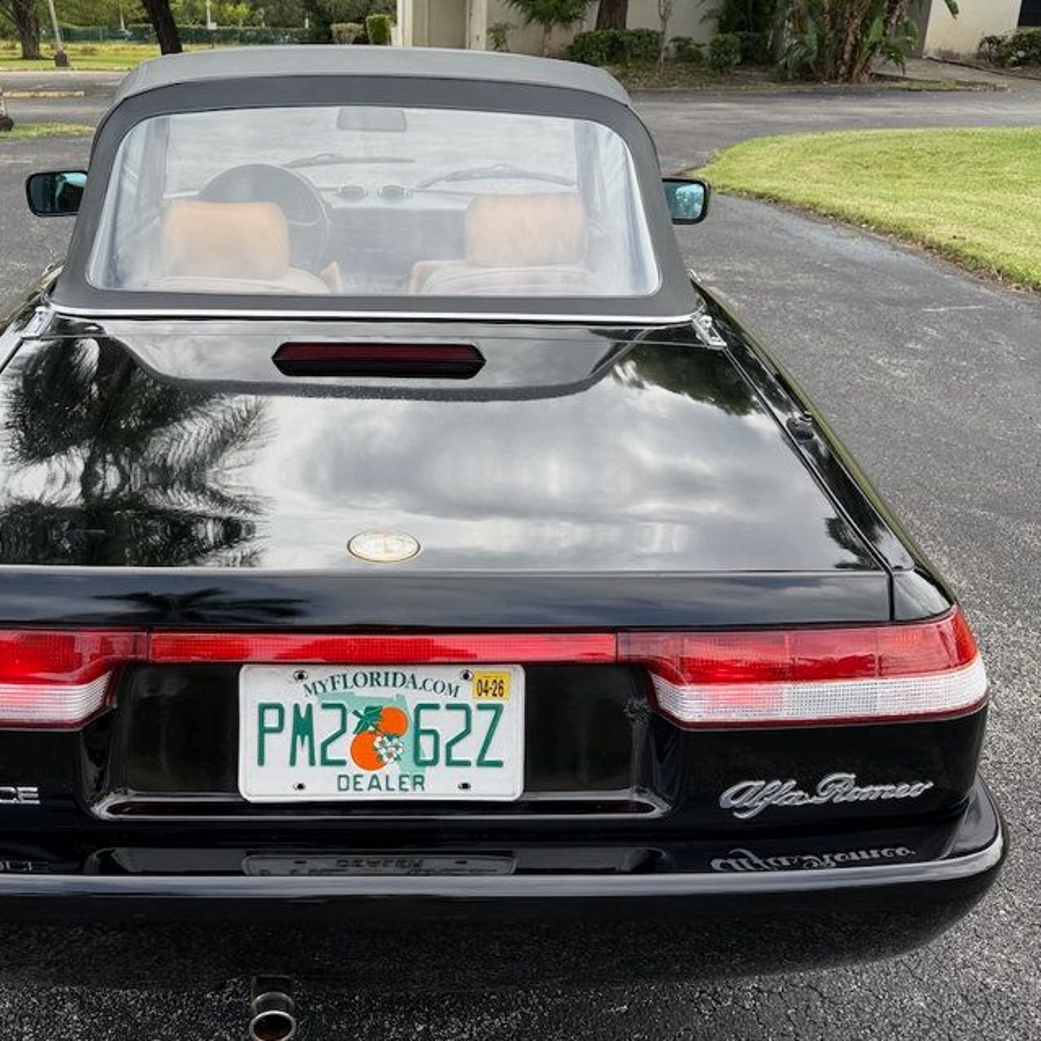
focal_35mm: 34
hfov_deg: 48.0
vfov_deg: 48.5
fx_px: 1157
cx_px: 398
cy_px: 521
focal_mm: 6.76
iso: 80
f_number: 1.78
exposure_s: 1/1091
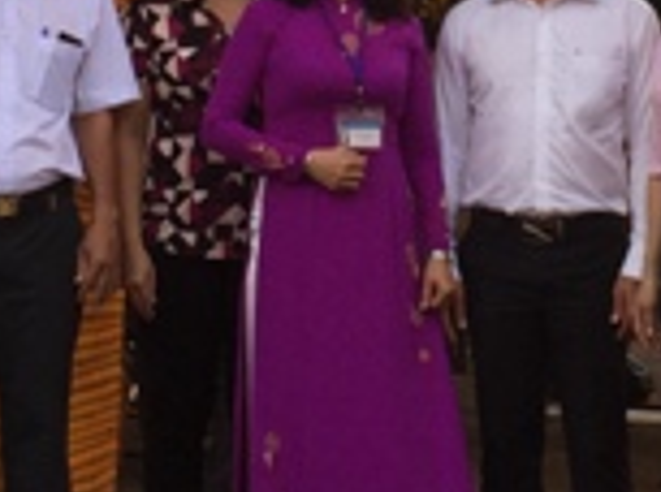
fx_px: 2896
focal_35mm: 152
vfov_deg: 9.6
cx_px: 484
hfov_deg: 13.0
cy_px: -138
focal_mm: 4.15
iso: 32
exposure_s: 1/608
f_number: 2.2
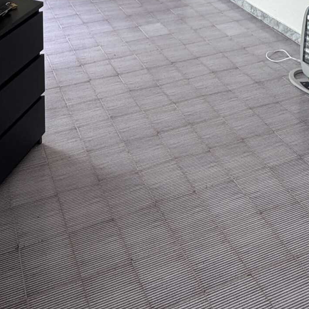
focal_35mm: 45
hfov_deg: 37.3
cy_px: -139
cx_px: 111
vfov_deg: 27.6
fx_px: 454
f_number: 2.2
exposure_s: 1/140
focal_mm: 2.22
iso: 40
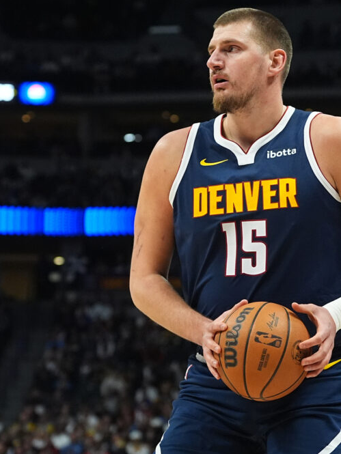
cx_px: 199
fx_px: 1996
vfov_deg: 13.0
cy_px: 227
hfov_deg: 9.8
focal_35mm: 152
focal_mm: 70
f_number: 3.2
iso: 4000
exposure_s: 1/1600
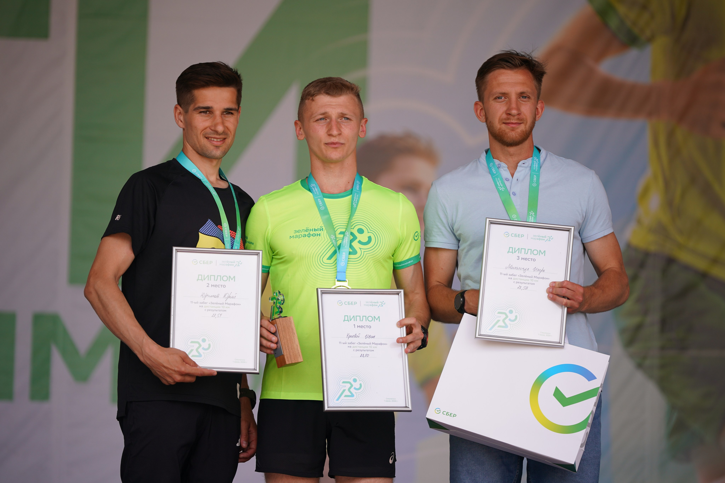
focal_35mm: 164
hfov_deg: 12.5
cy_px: 242
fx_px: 3303
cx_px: 362
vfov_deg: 8.4
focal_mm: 164
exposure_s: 1/1000
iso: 200
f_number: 2.8
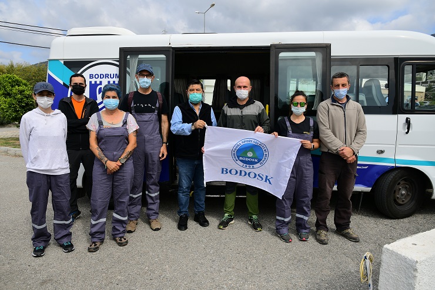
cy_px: 145
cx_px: 218
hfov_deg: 73.8
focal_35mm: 24
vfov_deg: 53.1
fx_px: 290
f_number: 4.5
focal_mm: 16
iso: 100
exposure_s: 1/1000
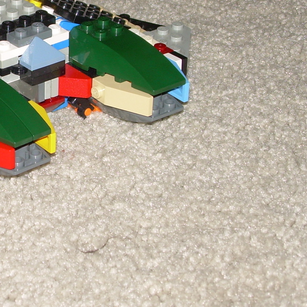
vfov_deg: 12.3
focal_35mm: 141
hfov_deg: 12.2
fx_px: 1415
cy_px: 71
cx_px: -17
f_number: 3.8
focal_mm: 12.5
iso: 50
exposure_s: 1/60
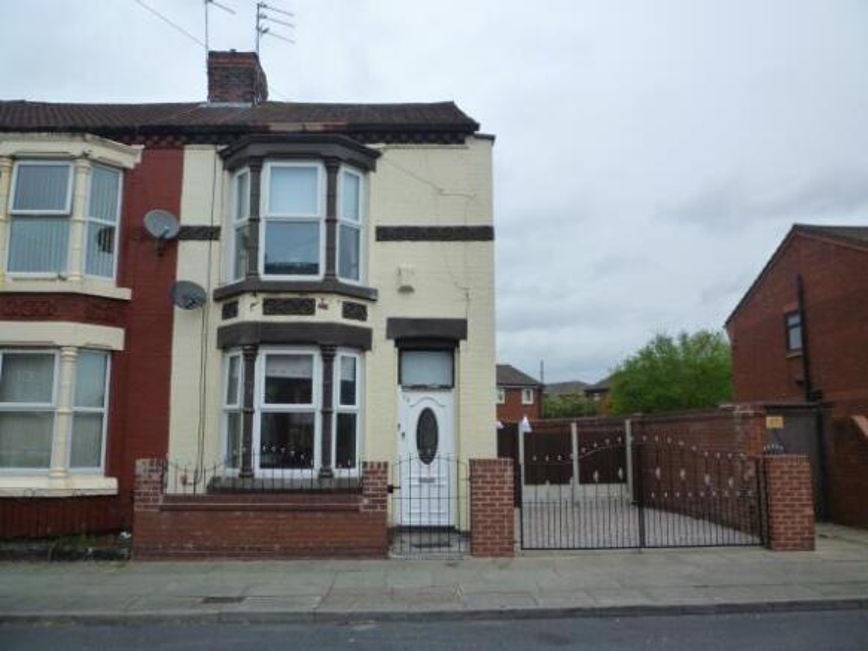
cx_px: 434
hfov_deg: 61.7
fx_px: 727
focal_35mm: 29
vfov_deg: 48.2
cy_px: 326
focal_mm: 5.2
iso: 125
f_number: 3.3
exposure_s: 1/500
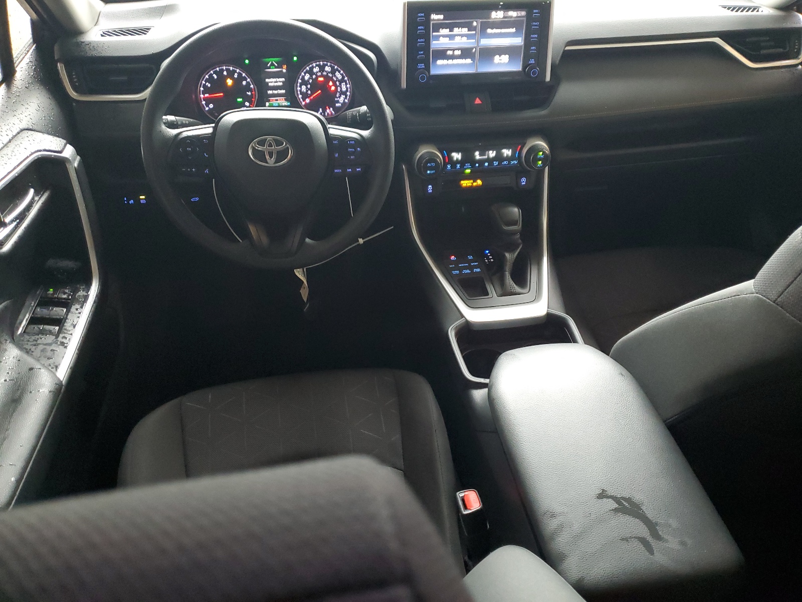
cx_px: 401
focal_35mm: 26
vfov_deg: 53.1
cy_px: 301
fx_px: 602
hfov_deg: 67.3
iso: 318
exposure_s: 1/30
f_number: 1.5
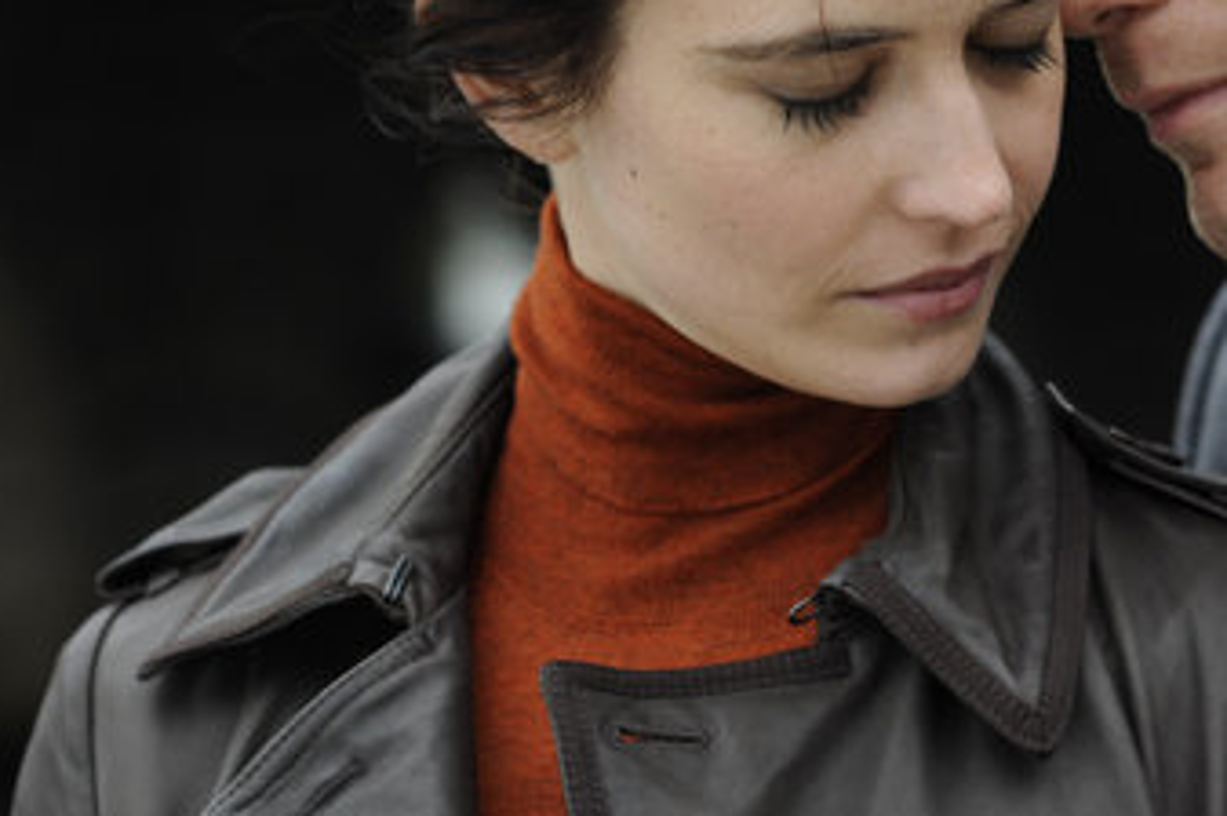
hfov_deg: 10.1
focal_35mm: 202
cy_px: 266
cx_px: 1256
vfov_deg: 6.8
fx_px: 6878
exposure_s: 1/200
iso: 800
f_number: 4
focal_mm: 85
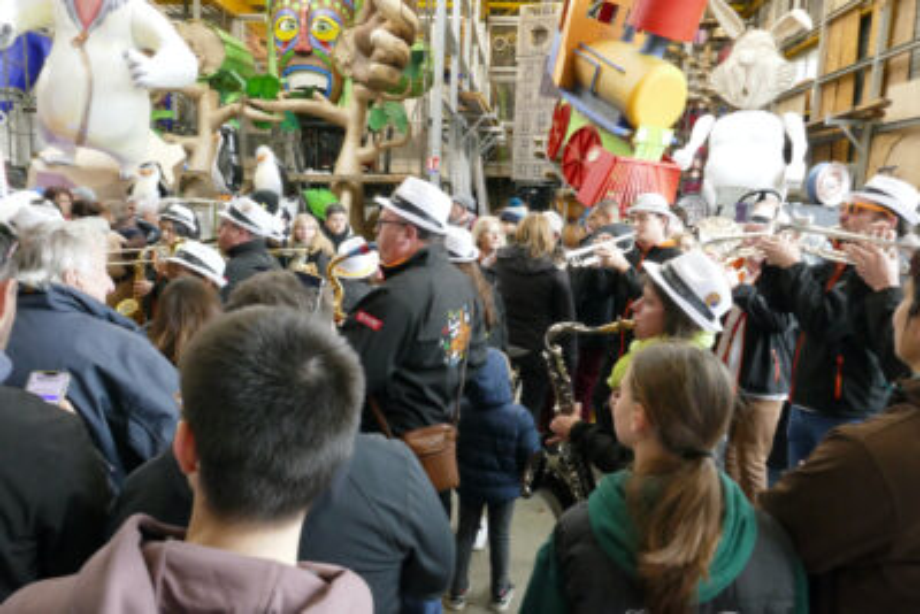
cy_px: 307
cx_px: 460
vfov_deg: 51.3
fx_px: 639
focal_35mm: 25
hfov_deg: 71.5
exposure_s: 1/50
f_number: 5.6
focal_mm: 9.1
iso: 1600
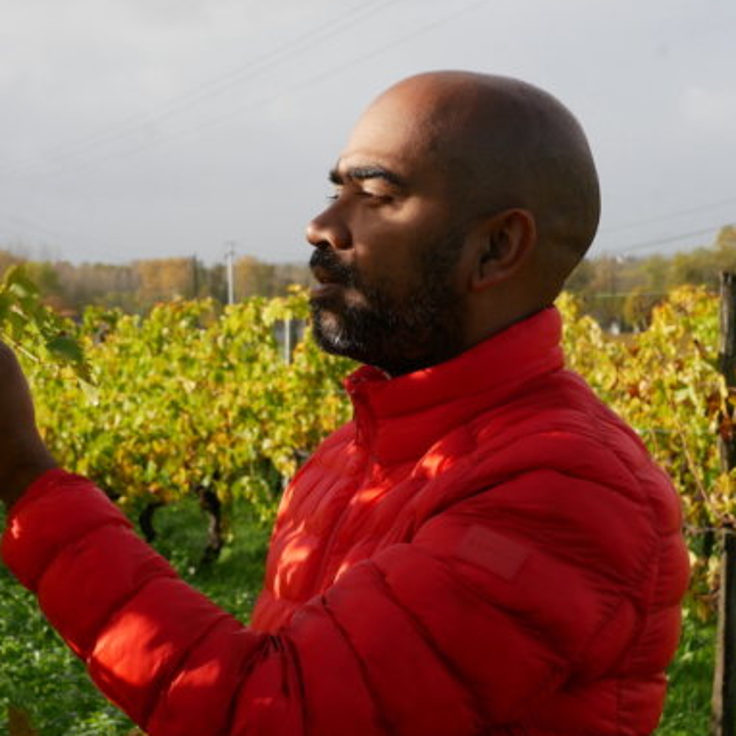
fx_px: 2141
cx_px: 262
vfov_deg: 19.5
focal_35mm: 89
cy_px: 359
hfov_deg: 19.5
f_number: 6.3
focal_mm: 25
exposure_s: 1/500
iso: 200
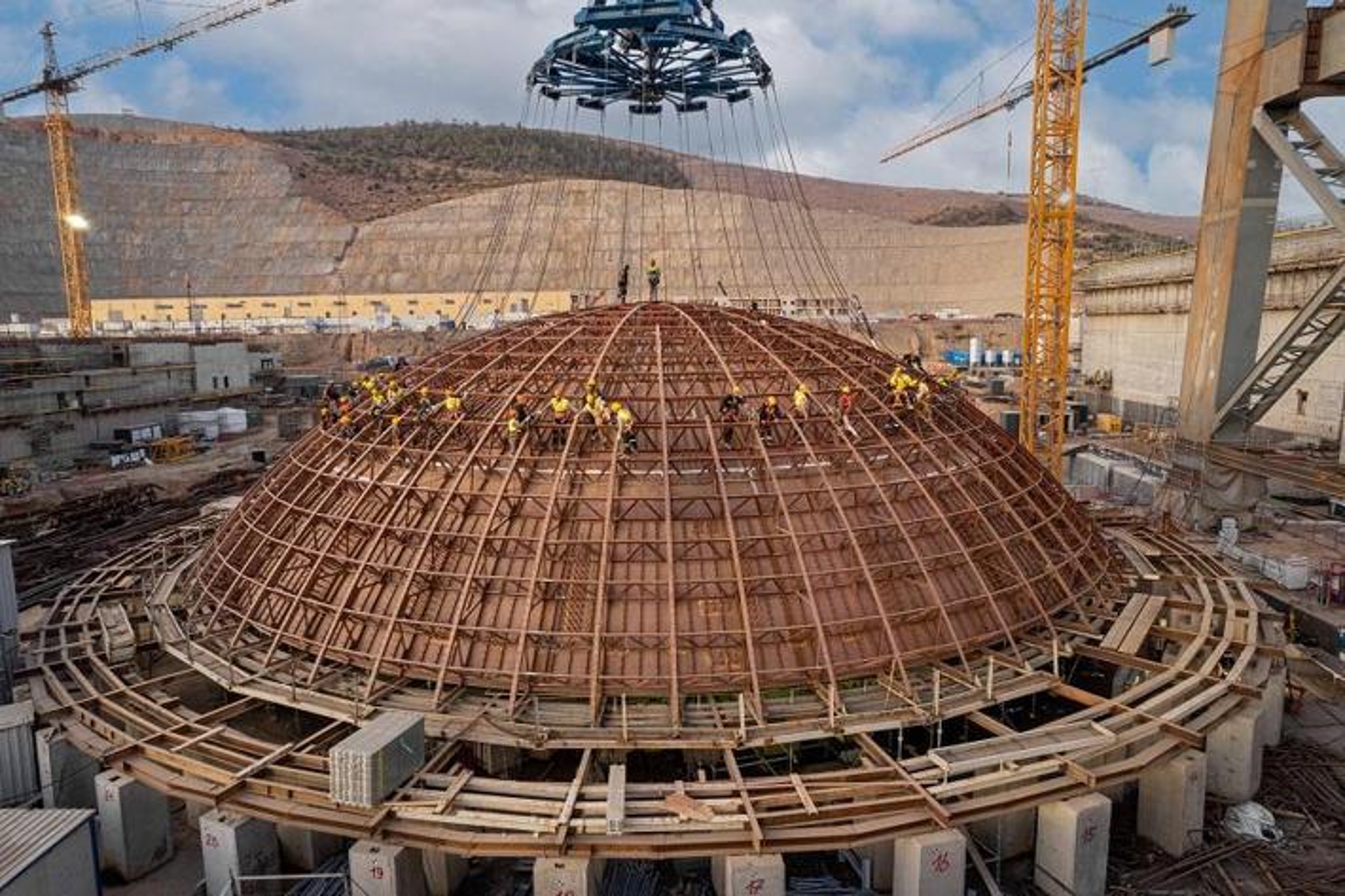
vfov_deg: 57.2
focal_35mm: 22
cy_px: 448
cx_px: 672
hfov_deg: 78.6
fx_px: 822
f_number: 2.8
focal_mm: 8.38
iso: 140
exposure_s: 1/15
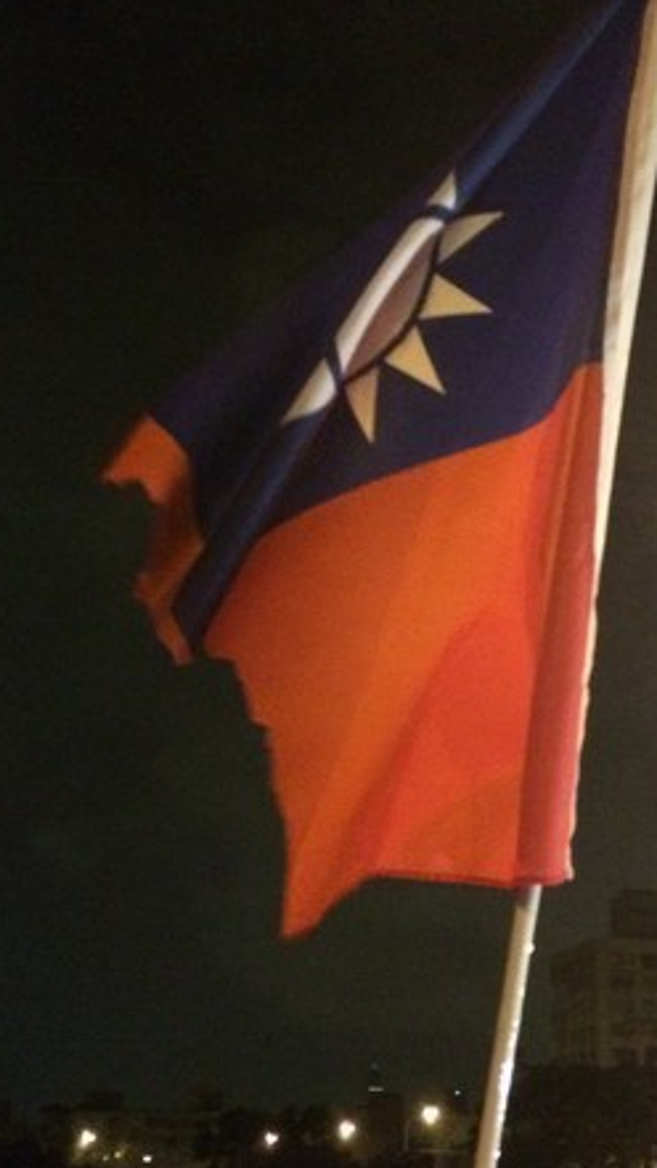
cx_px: 400
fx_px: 1332
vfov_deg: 47.4
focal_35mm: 43
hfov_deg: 27.6
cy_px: 593
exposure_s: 1/15
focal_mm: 4.15
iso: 640
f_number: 2.2
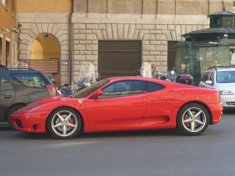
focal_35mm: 86
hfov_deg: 22.8
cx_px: 118
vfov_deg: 17.2
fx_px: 584
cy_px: 88
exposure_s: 1/125
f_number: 4.1
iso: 80
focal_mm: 10.3
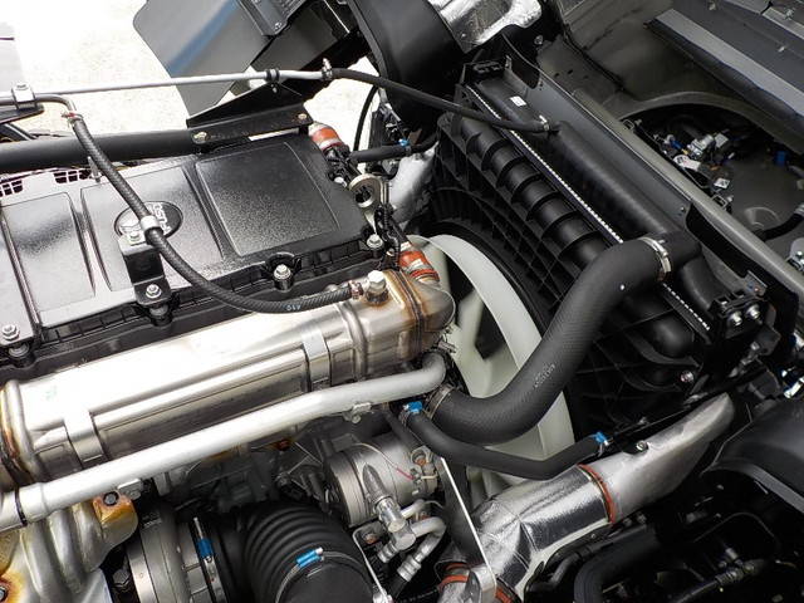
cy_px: 302
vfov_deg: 46.8
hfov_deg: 60.0
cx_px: 402
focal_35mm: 30
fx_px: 697
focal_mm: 4.1
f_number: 3.3
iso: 125
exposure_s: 1/250
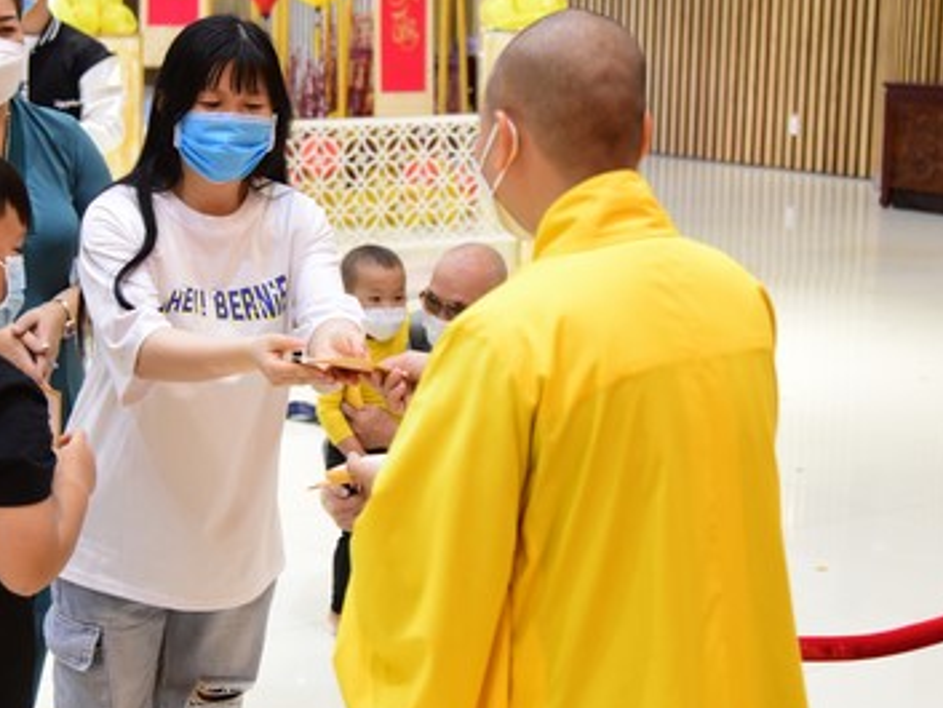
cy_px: 211
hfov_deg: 24.9
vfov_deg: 18.8
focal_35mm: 78
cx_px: 329
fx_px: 2126
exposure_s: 1/125
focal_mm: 44
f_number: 4
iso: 2500
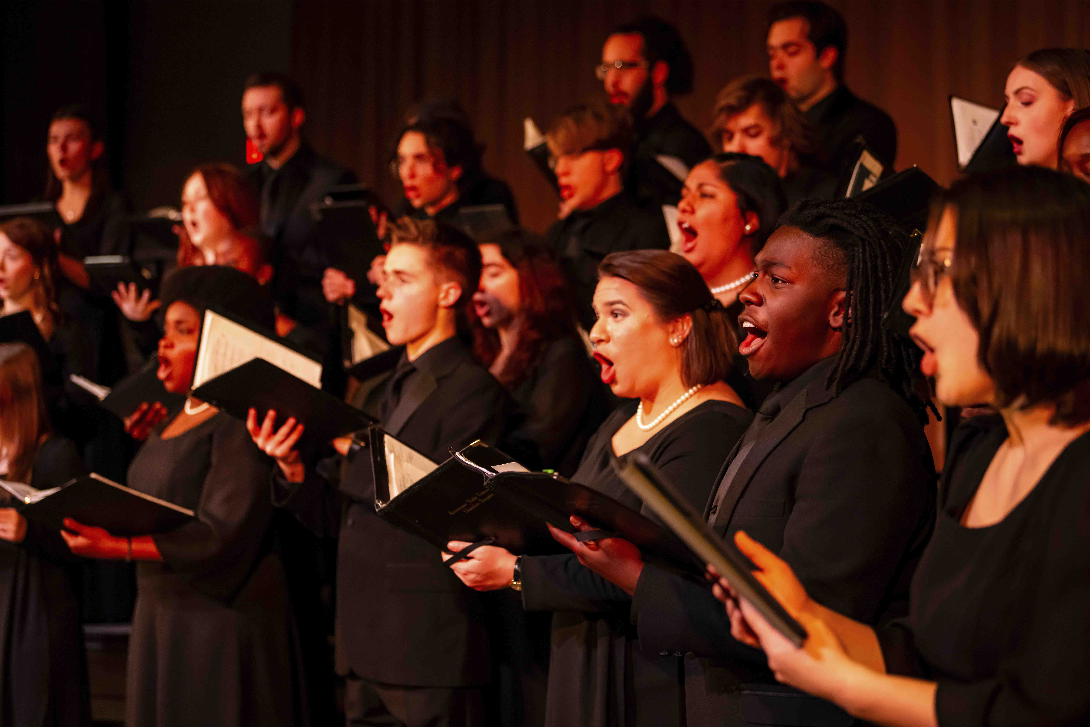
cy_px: 364
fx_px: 1817
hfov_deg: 33.4
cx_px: 545
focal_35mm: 60
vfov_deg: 22.6
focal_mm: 60
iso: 800
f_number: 4.5
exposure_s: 1/200
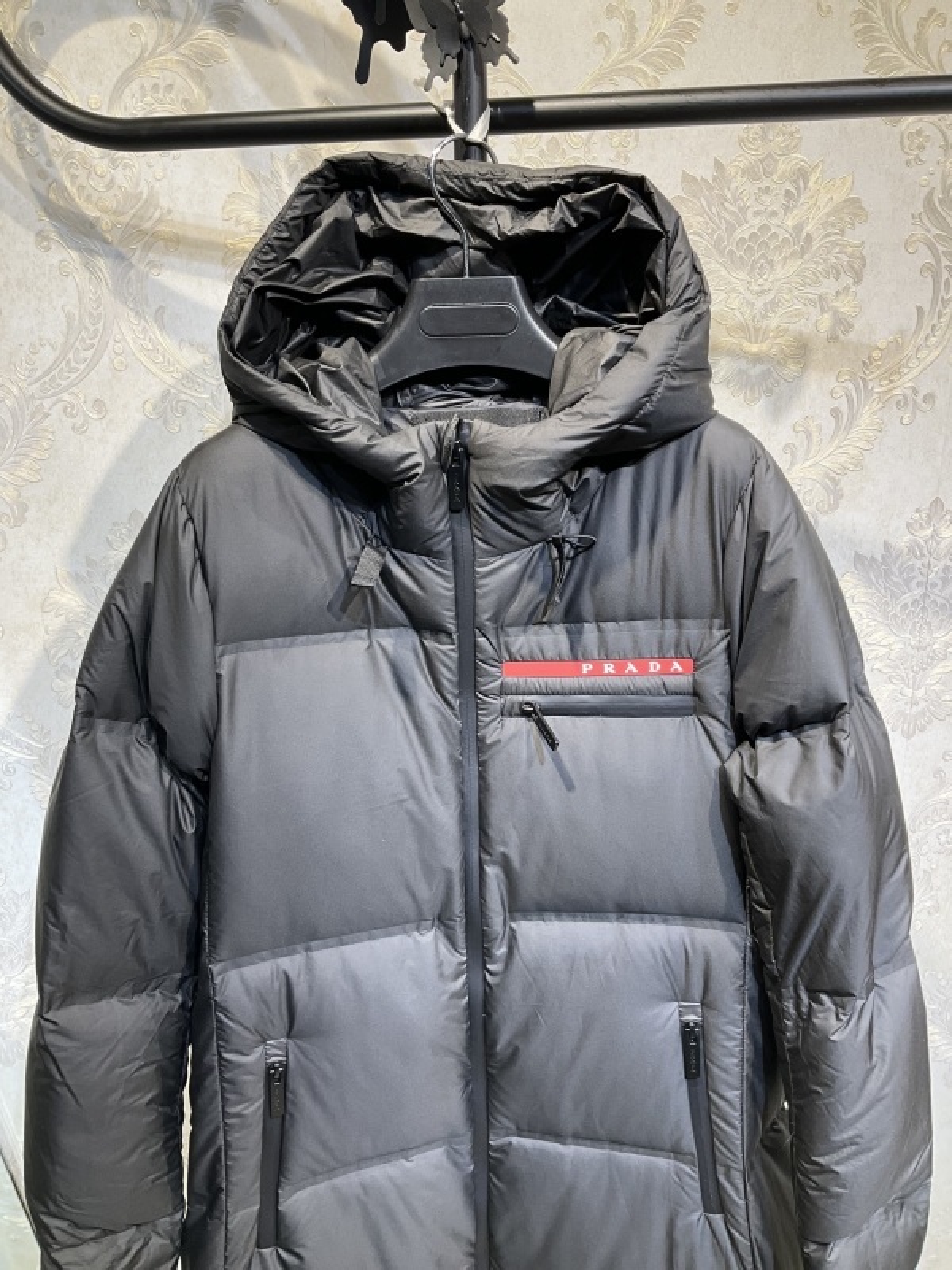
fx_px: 1063
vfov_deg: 61.7
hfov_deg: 48.2
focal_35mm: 29
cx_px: 476
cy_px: 635
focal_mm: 3
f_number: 1.8
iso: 32
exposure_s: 1/100
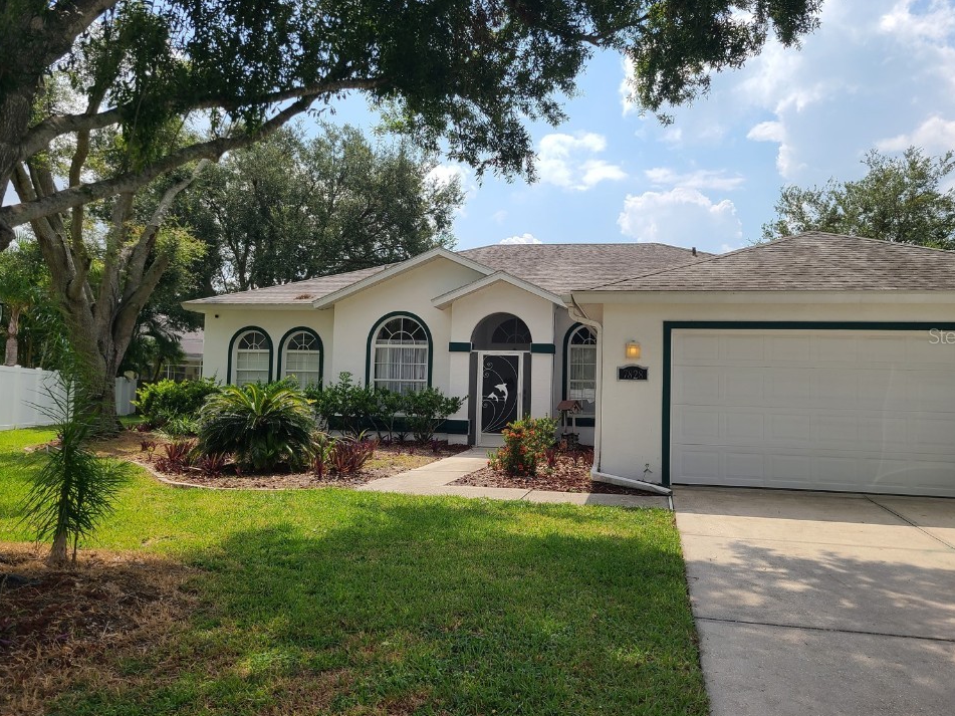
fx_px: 772
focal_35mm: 28
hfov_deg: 63.4
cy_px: 335
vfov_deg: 49.7
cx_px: 509
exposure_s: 1/3354
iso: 40
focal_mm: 5.4
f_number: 1.8
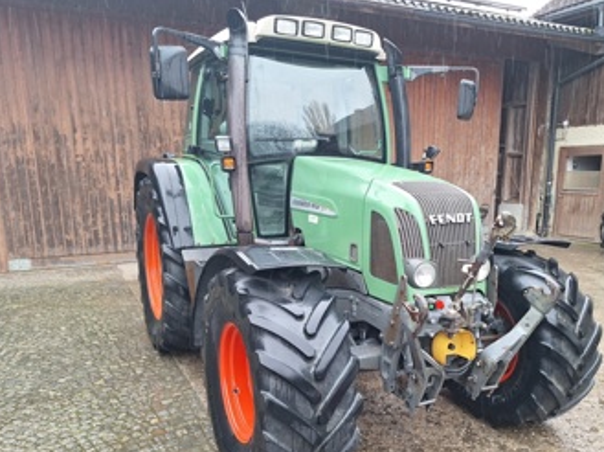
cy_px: 268
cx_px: 330
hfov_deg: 63.4
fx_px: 488
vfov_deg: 49.4
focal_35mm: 28
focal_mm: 5.54
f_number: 1.8
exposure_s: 1/100
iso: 50
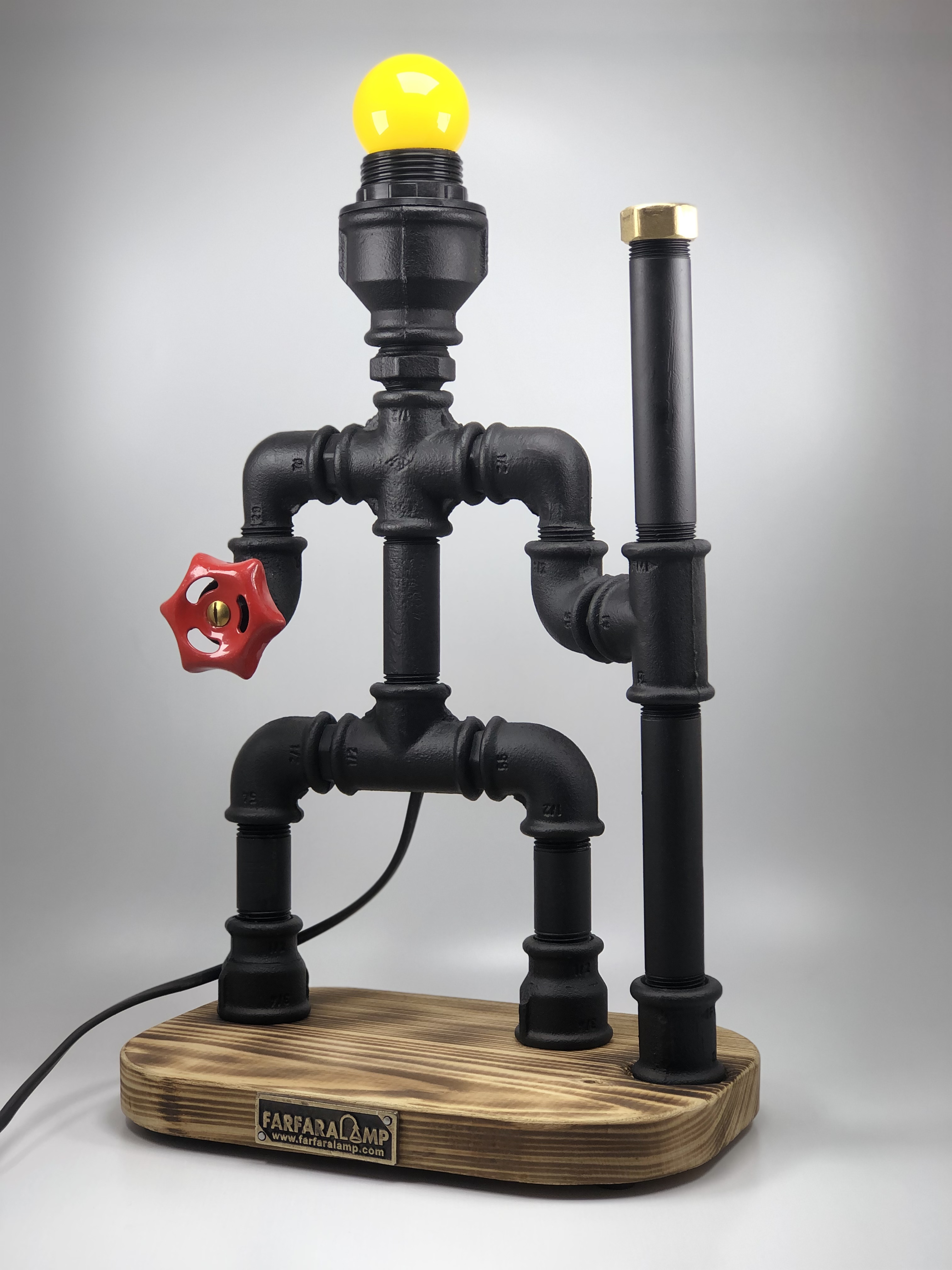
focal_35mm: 57
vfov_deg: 33.8
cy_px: 635
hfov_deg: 25.7
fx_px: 2090
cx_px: 476
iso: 25
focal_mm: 6.6
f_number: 2.8
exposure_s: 1/100
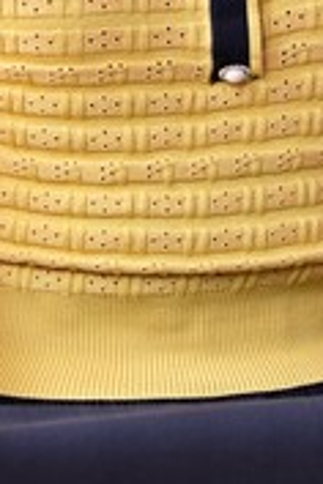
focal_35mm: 441
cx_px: 276
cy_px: -131
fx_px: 5935
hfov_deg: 3.1
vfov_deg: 4.7
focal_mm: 120
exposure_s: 1/160
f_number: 5
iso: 320
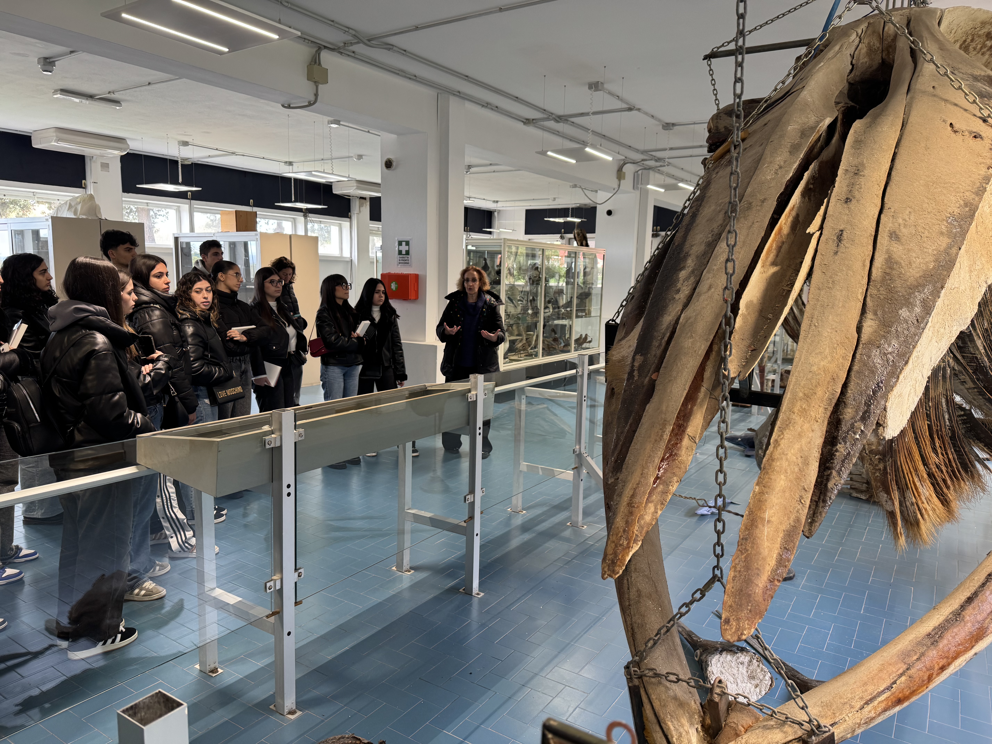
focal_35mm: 24
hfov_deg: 71.6
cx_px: 496
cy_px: 372
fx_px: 688
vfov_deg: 56.8
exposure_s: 1/50
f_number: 1.78
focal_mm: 6.76
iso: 125
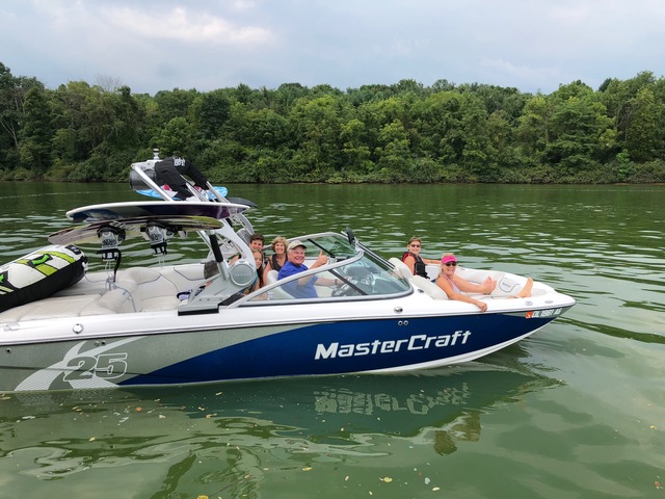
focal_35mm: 28
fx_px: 538
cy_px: 250
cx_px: 332
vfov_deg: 49.7
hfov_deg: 63.4
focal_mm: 4
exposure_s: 1/539
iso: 20
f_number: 1.8
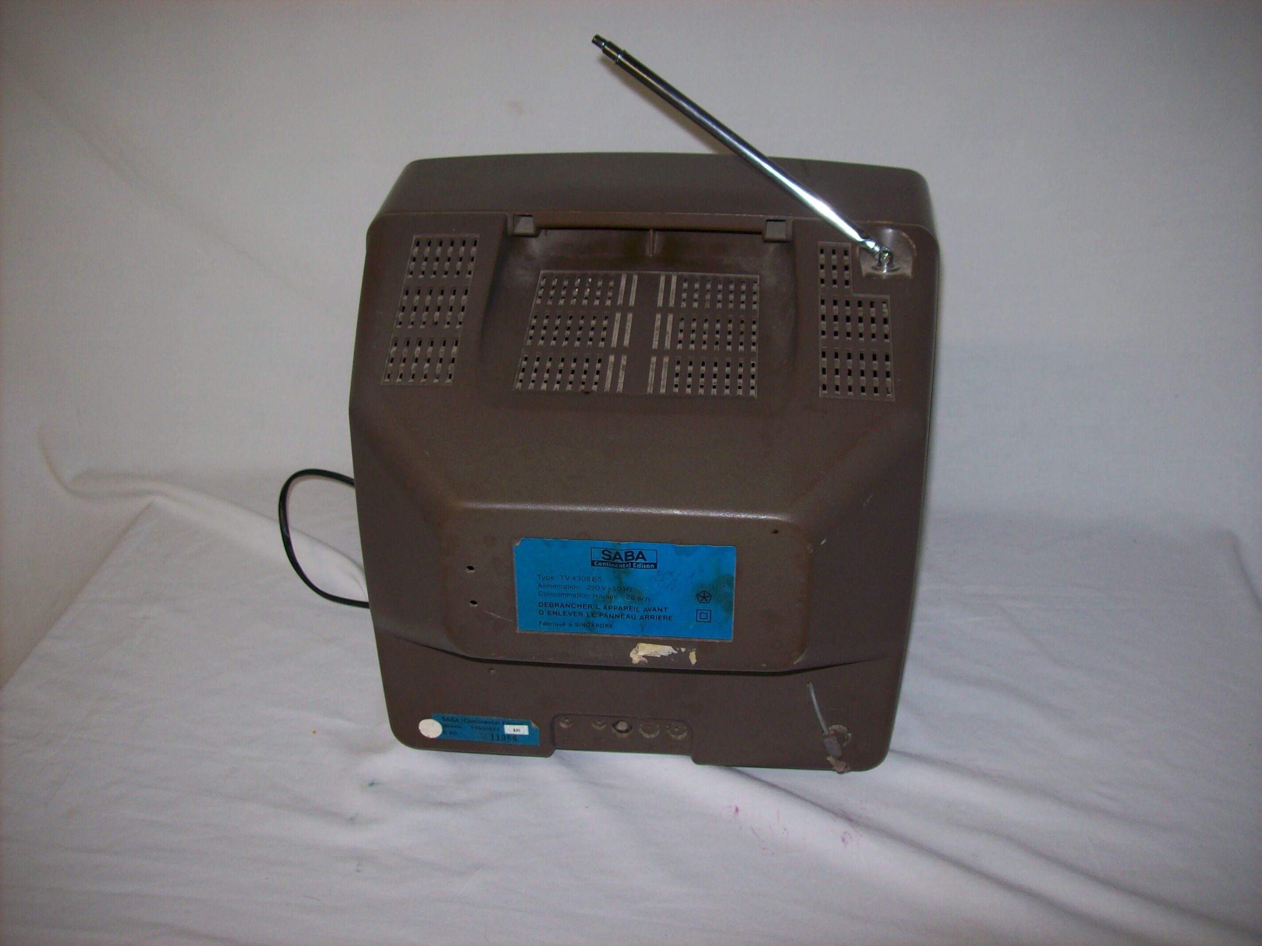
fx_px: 1312
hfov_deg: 51.4
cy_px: 473
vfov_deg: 39.6
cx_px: 631
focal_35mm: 36
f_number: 2.7
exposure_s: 1/64
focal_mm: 6
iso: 80
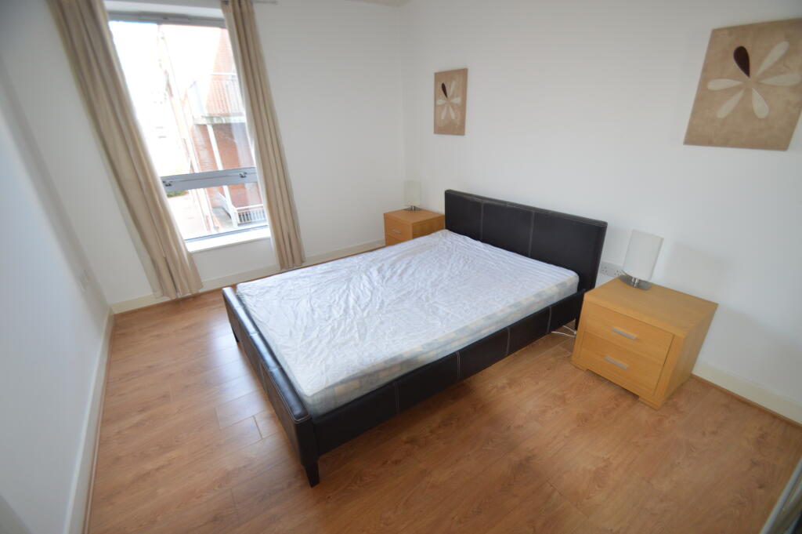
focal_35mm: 15
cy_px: 267
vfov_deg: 77.2
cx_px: 401
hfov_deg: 100.4
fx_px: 334
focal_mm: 10
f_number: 4
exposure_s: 1/80
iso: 400
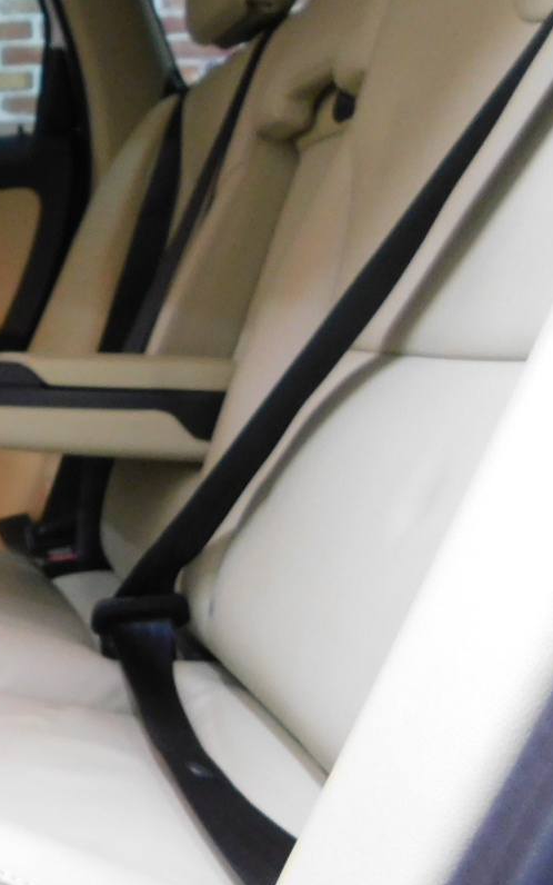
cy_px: 291
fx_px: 1181
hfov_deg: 22.3
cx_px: -249
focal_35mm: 49
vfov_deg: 40.5
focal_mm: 4
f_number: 3
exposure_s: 1/8
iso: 450
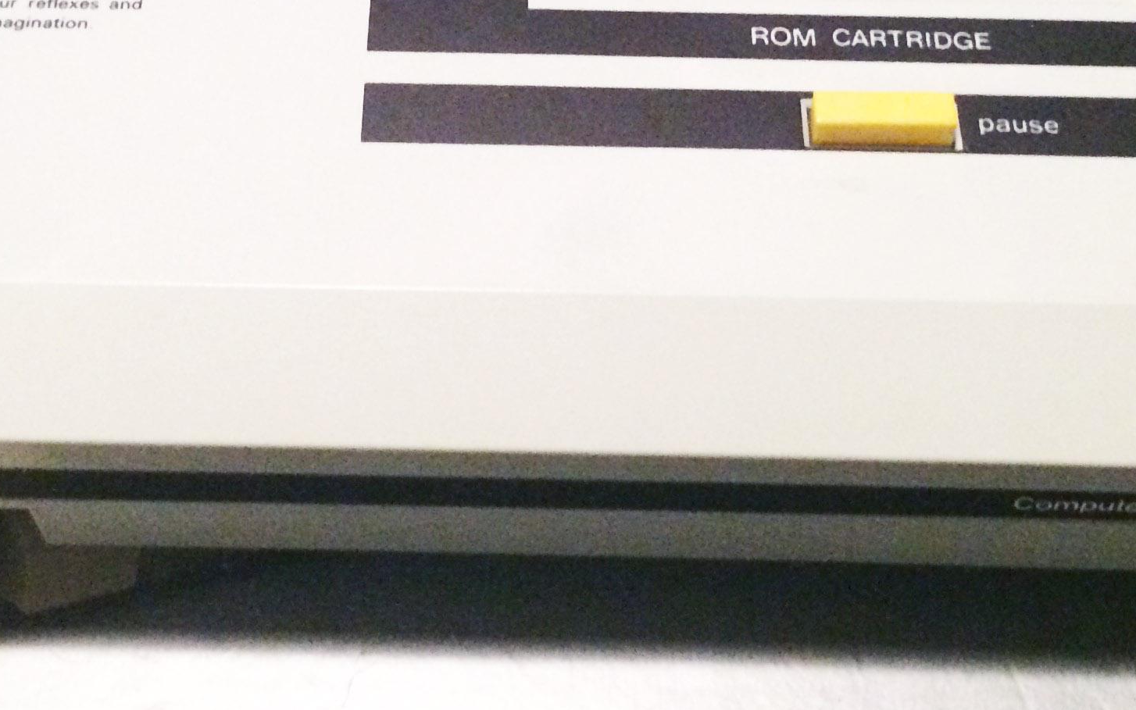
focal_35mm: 69
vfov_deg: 18.6
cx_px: 466
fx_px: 2136
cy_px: 75
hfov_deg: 29.7
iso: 400
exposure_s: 1/17
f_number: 2.2
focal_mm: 4.15
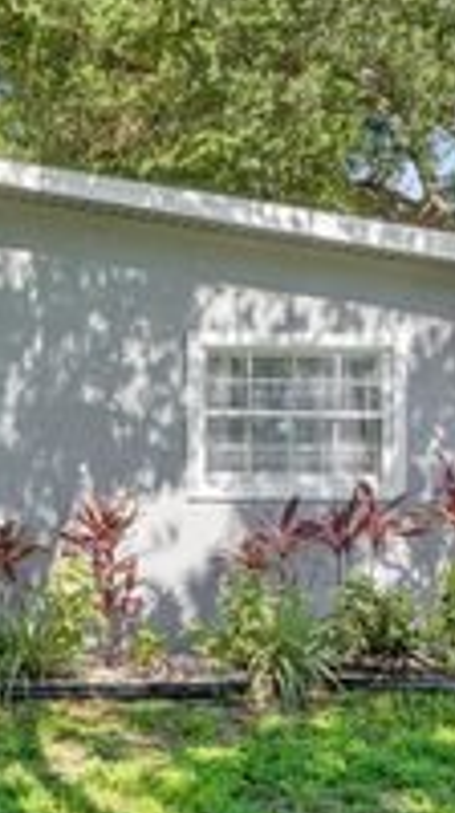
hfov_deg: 25.7
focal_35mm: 42
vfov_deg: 48.3
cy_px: 451
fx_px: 904
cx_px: -69
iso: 100
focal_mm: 16
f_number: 7.1
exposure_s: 1/40
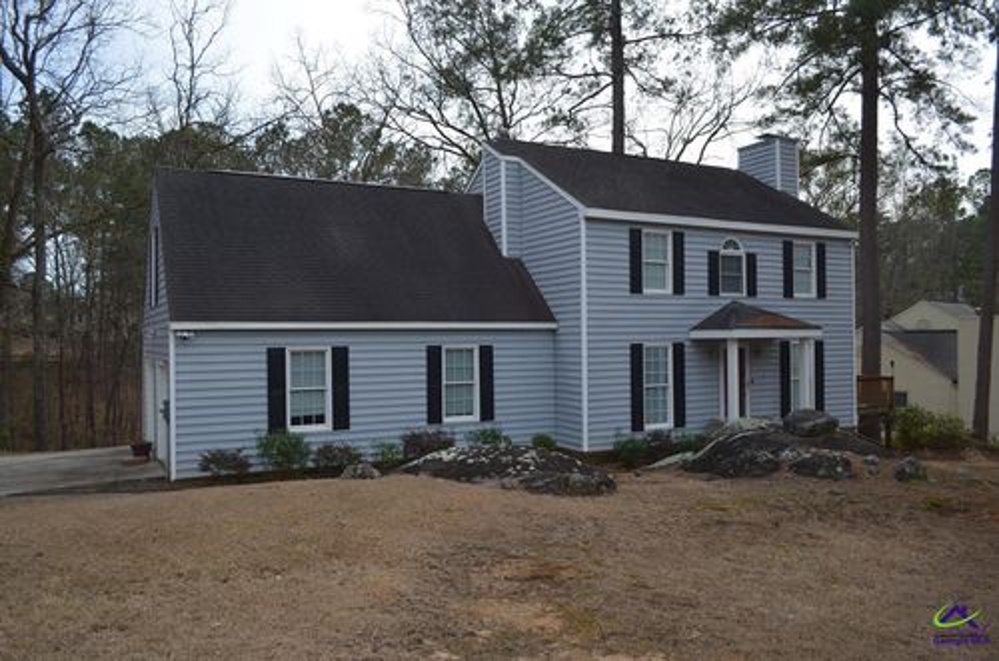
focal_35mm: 27
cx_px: 500
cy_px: 330
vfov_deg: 47.7
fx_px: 748
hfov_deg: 67.5
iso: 100
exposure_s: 1/640
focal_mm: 18
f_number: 3.5
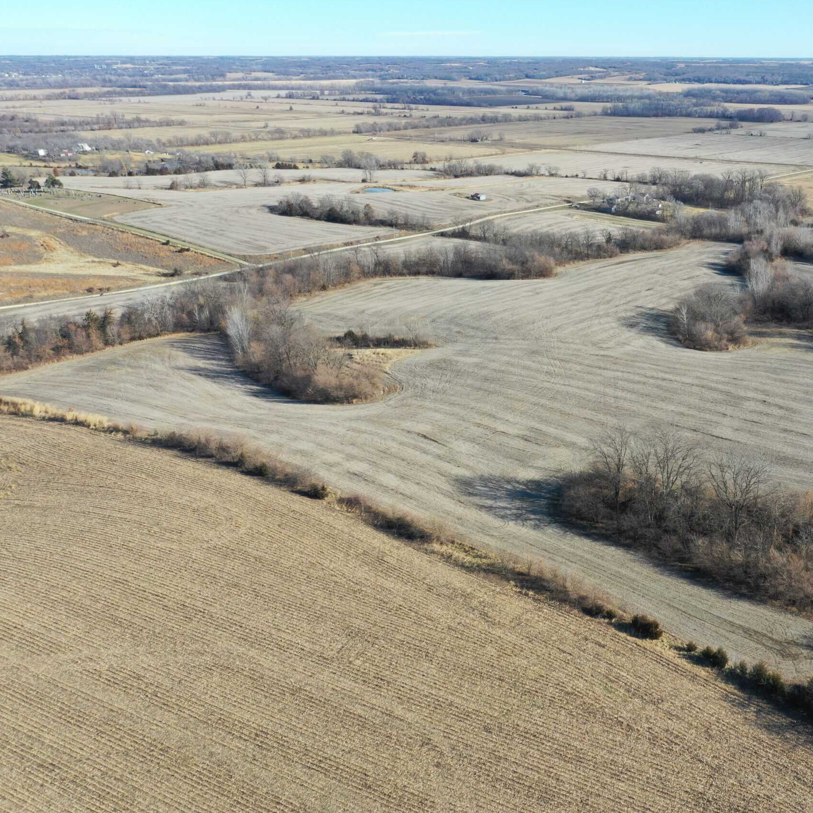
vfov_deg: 46.0
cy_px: 407
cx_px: 595
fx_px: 957
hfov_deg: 44.7
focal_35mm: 36
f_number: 5
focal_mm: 10.26
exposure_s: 1/320
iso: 100
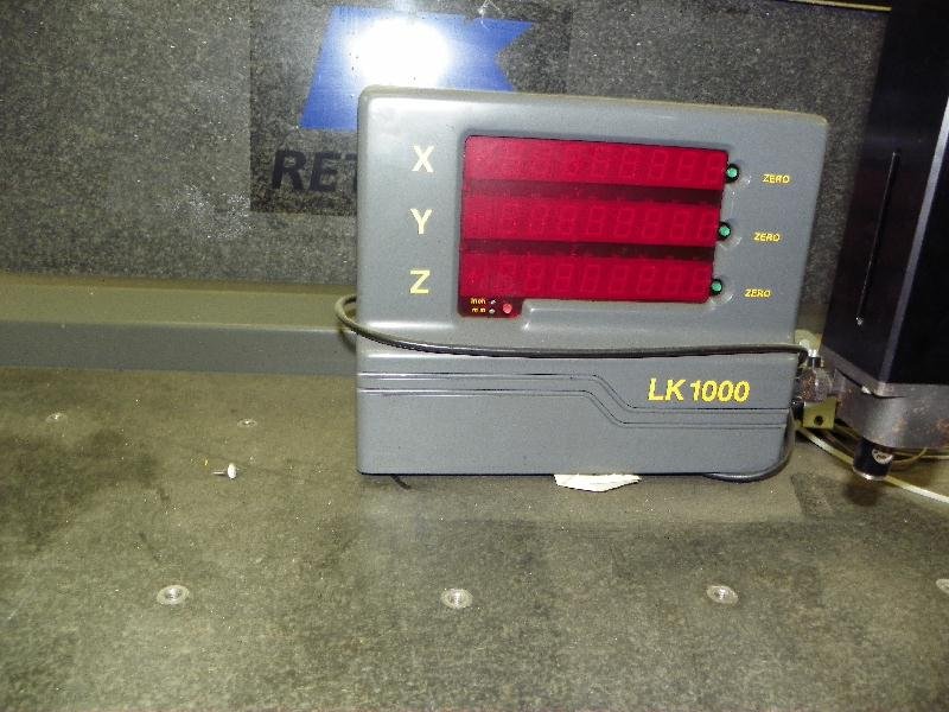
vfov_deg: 53.1
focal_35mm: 26
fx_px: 713
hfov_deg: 67.3
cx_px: 474
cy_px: 356
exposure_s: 1/30
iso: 200
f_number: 2.8
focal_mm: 4.6
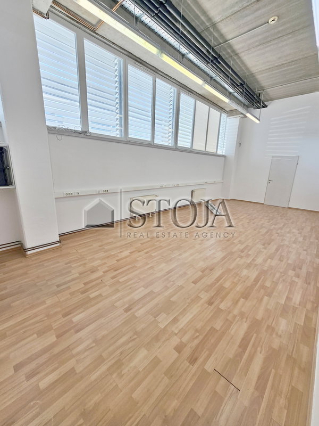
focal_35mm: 13
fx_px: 160
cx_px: 160
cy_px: 213
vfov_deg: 106.2
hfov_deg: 89.9
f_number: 2.2
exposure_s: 1/100
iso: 64
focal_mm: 2.2
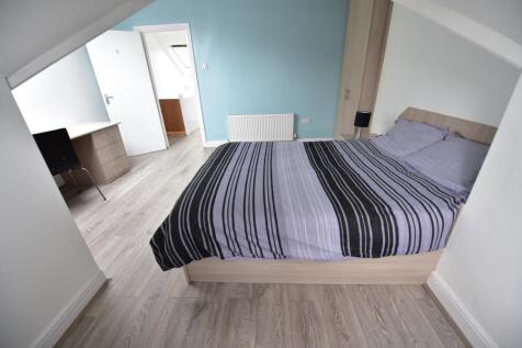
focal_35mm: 14
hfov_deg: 104.3
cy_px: 174
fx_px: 203
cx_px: 261
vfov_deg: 81.2
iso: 200
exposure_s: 1/20
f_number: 3.5
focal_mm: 14
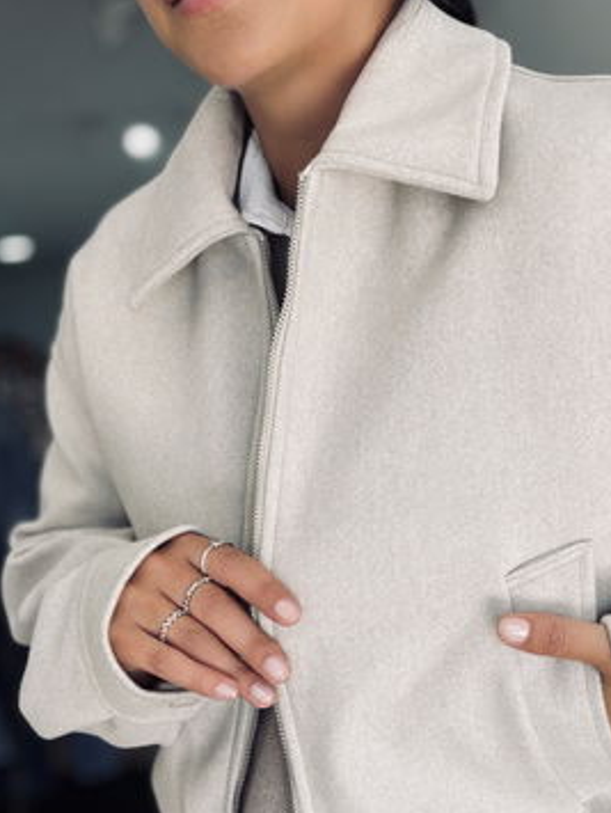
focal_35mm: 45
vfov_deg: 41.6
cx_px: 446
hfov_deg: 31.7
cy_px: 530
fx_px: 1057
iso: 50
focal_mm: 2.71
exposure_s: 1/121
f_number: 1.9
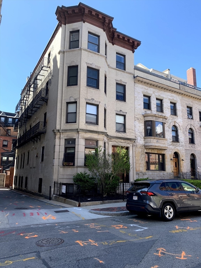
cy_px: 134
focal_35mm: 26
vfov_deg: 67.3
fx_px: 201
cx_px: 100
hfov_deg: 53.1
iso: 25
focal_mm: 4.25
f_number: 1.8
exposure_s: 1/481
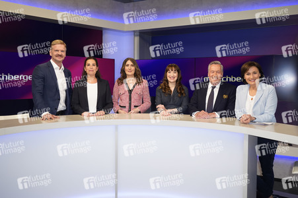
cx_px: 149
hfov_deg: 62.0
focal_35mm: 30
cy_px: 99
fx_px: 248
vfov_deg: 43.5
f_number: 5.6
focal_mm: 30
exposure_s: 1/160
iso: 2000
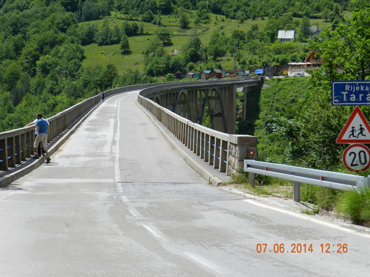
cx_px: 185
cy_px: 138
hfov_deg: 23.3
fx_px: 898
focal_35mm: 84
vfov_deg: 17.6
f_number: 4.4
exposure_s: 1/1250
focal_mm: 14.9
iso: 160
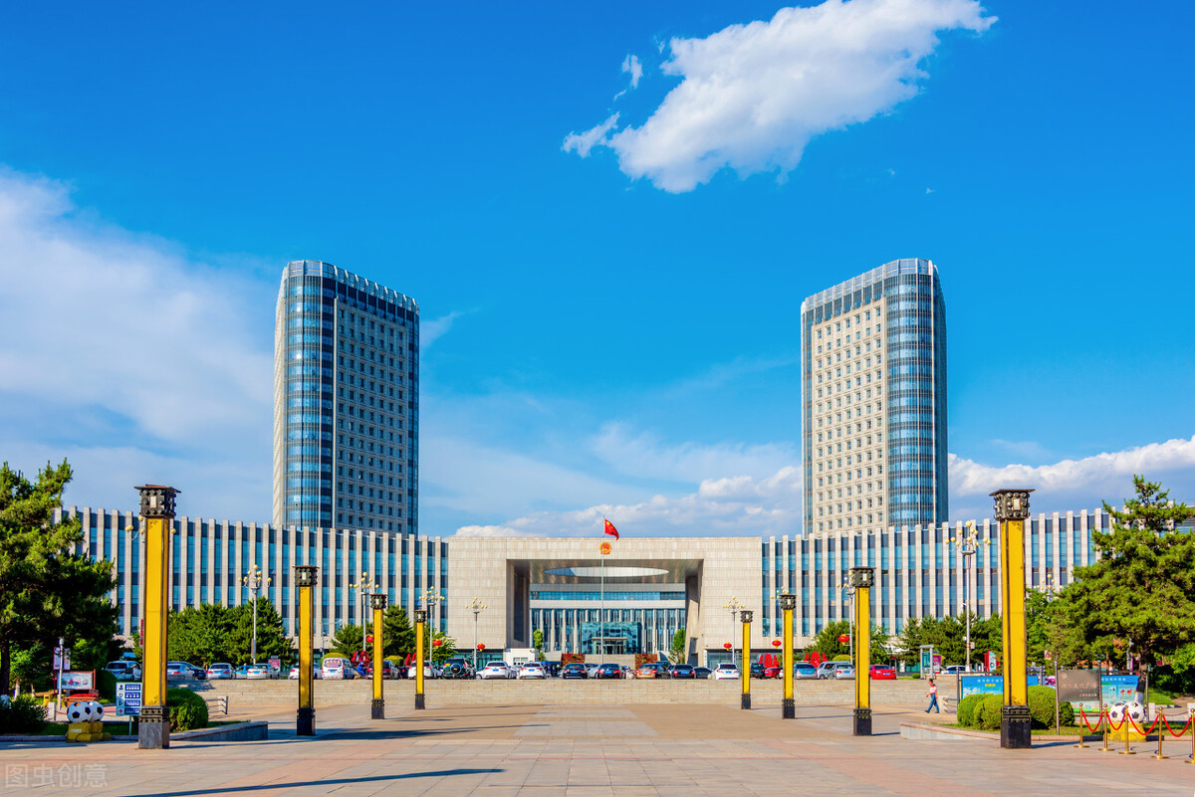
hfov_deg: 50.7
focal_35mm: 38
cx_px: 598
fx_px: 1262
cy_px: 398
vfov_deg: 35.1
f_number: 10
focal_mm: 38
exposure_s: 1/320
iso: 160
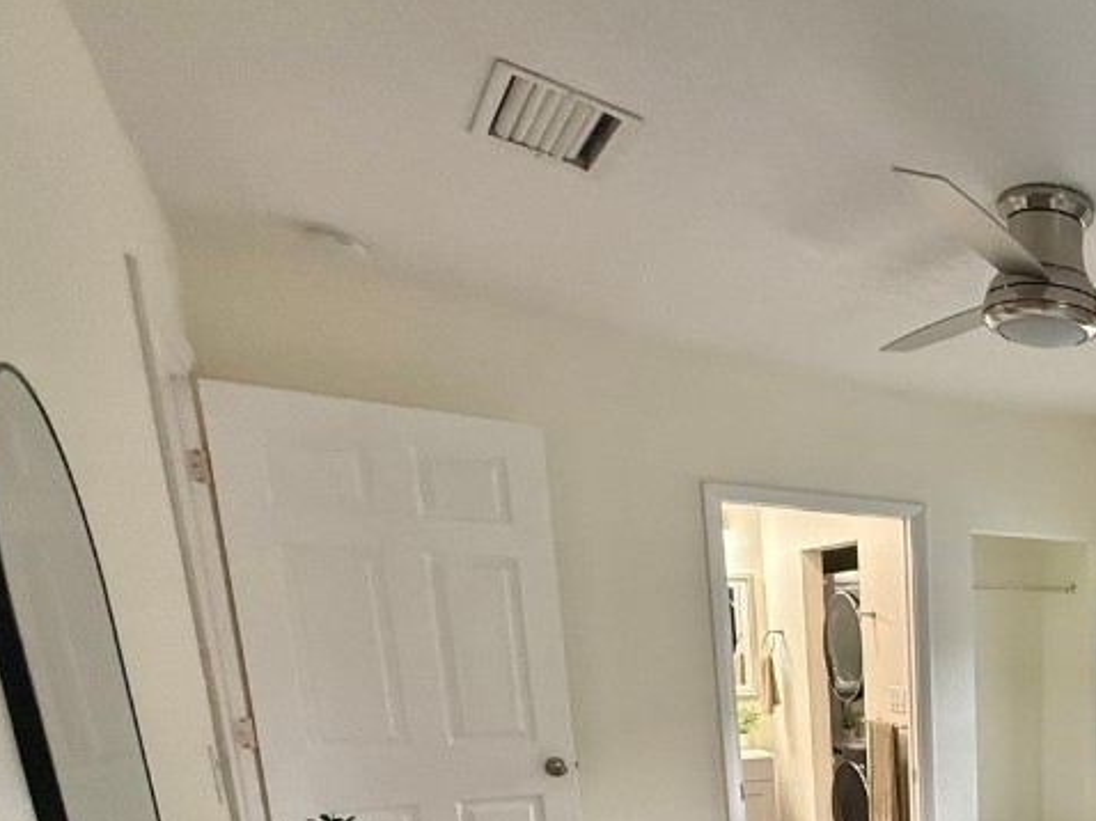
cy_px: 832
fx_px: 949
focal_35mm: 30
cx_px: 1114
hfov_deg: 48.5
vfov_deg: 40.5
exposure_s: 1/120
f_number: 2.2
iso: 320
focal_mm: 2.22
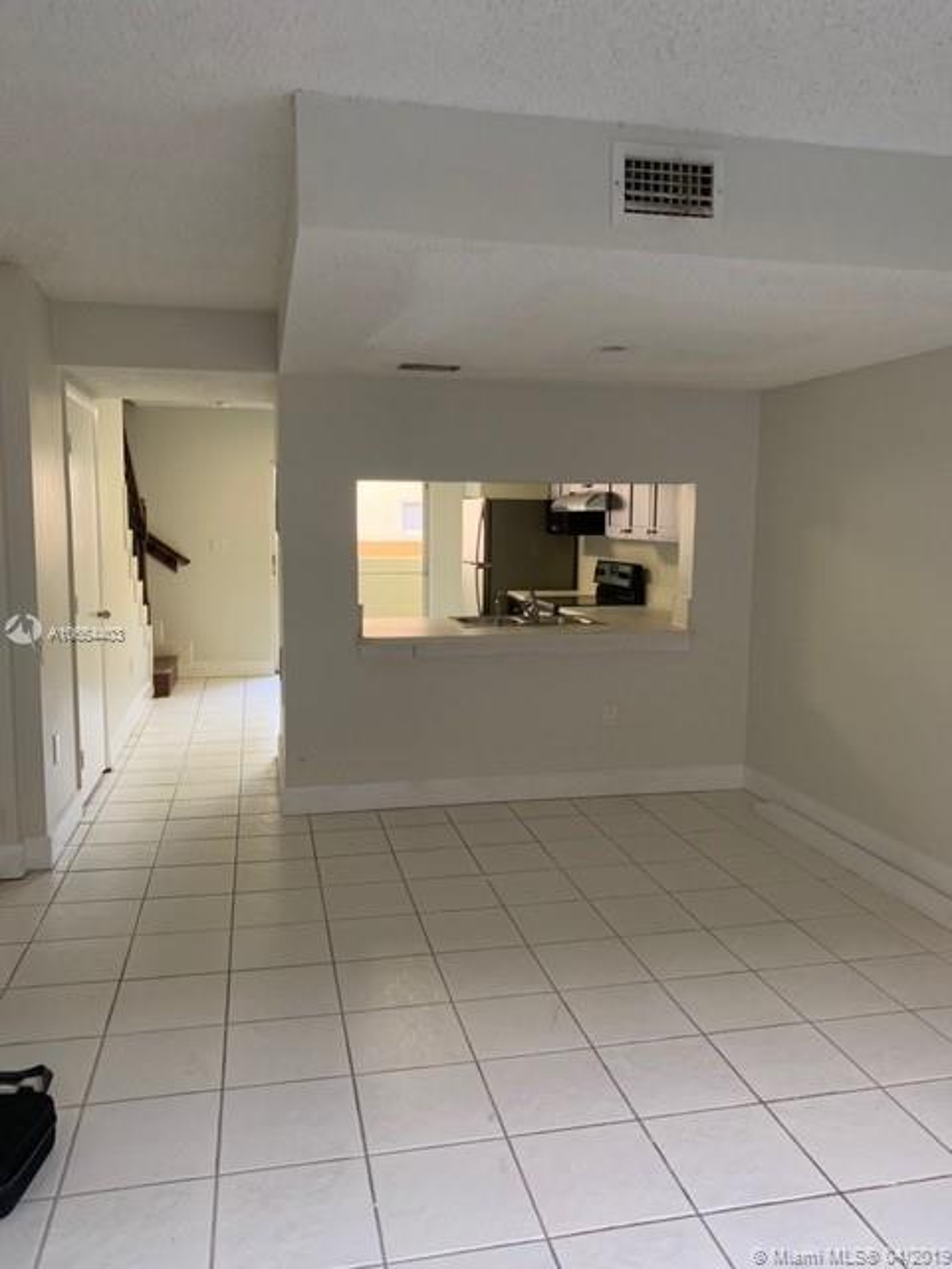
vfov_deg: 67.3
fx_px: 953
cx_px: 476
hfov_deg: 53.1
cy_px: 634
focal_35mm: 26
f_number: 1.8
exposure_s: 1/40
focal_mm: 4.25
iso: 320
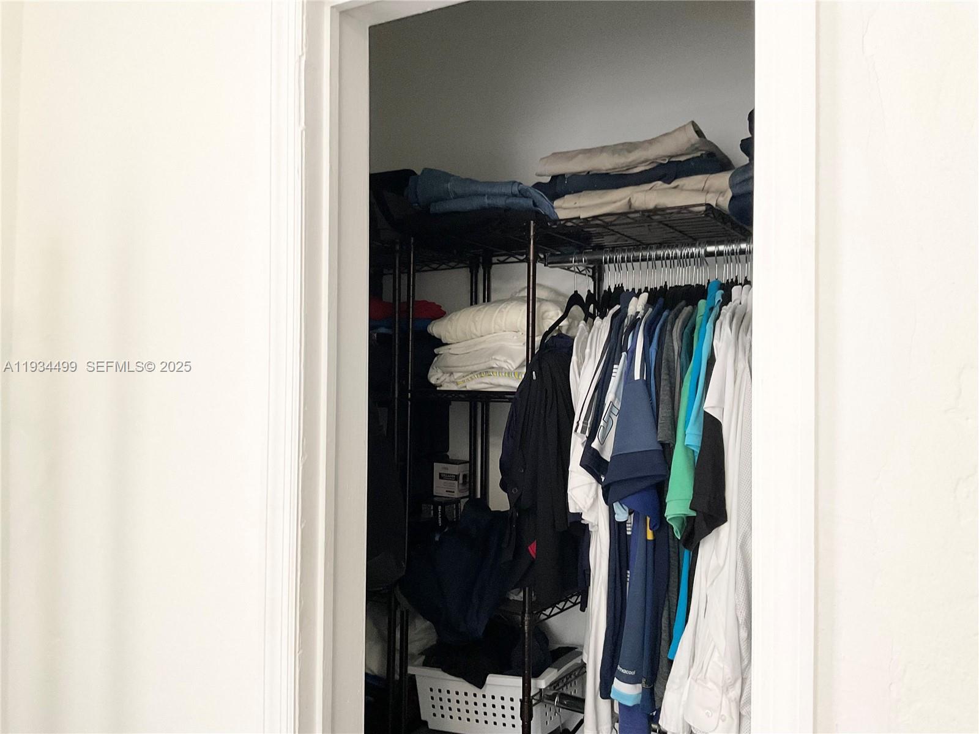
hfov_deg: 61.7
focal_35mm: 29
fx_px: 820
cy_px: 367
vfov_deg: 48.2
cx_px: 490
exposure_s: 1/60
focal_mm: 3
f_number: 1.8
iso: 100
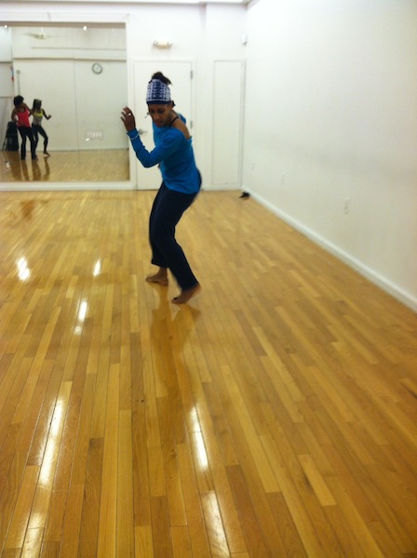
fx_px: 564
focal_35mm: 35
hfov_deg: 40.6
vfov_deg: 52.7
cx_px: 208
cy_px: 279
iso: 80
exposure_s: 1/24
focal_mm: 3.85
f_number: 2.8
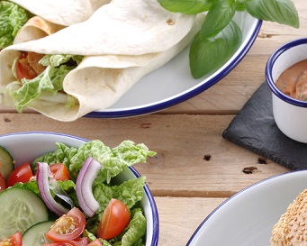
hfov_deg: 15.2
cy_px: 198
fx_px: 1127
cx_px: 312
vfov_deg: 12.4
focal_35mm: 124
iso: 100
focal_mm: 45
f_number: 10
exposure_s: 1/40
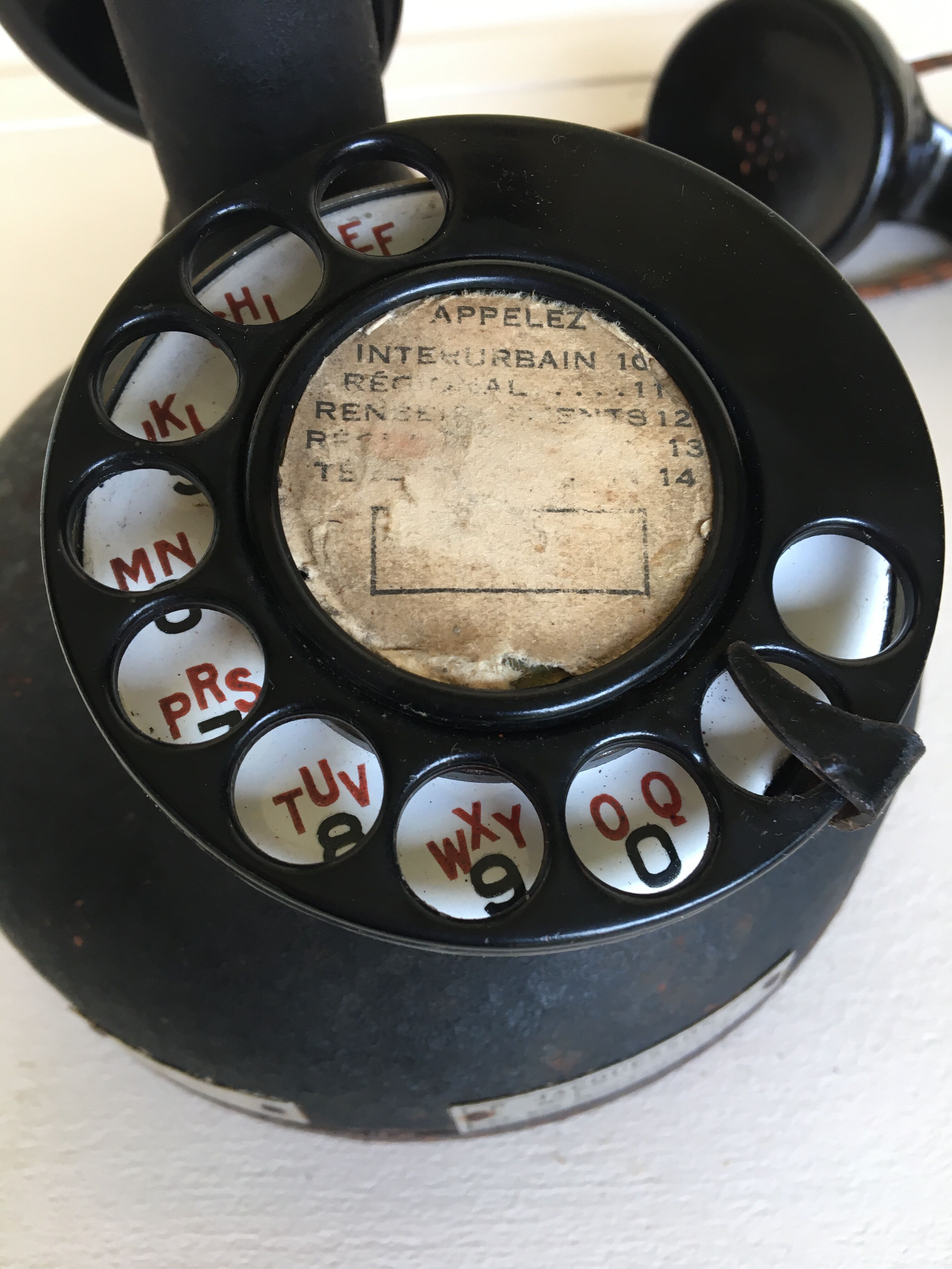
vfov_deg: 61.7
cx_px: 476
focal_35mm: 29
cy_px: 634
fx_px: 1063
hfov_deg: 48.2
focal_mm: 4.15
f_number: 2.2
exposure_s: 1/33
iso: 64
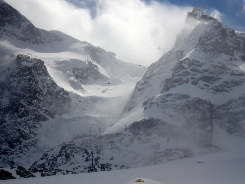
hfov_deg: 26.0
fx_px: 531
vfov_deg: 19.6
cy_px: 92
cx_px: 122
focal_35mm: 75
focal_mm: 12.87
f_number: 5
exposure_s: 1/1250
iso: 80
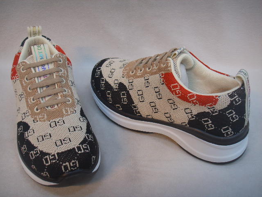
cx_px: 131
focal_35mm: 39
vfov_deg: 36.8
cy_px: 98
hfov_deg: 47.9
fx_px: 295
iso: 63
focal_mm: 6.6
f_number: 3.5
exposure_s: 1/15
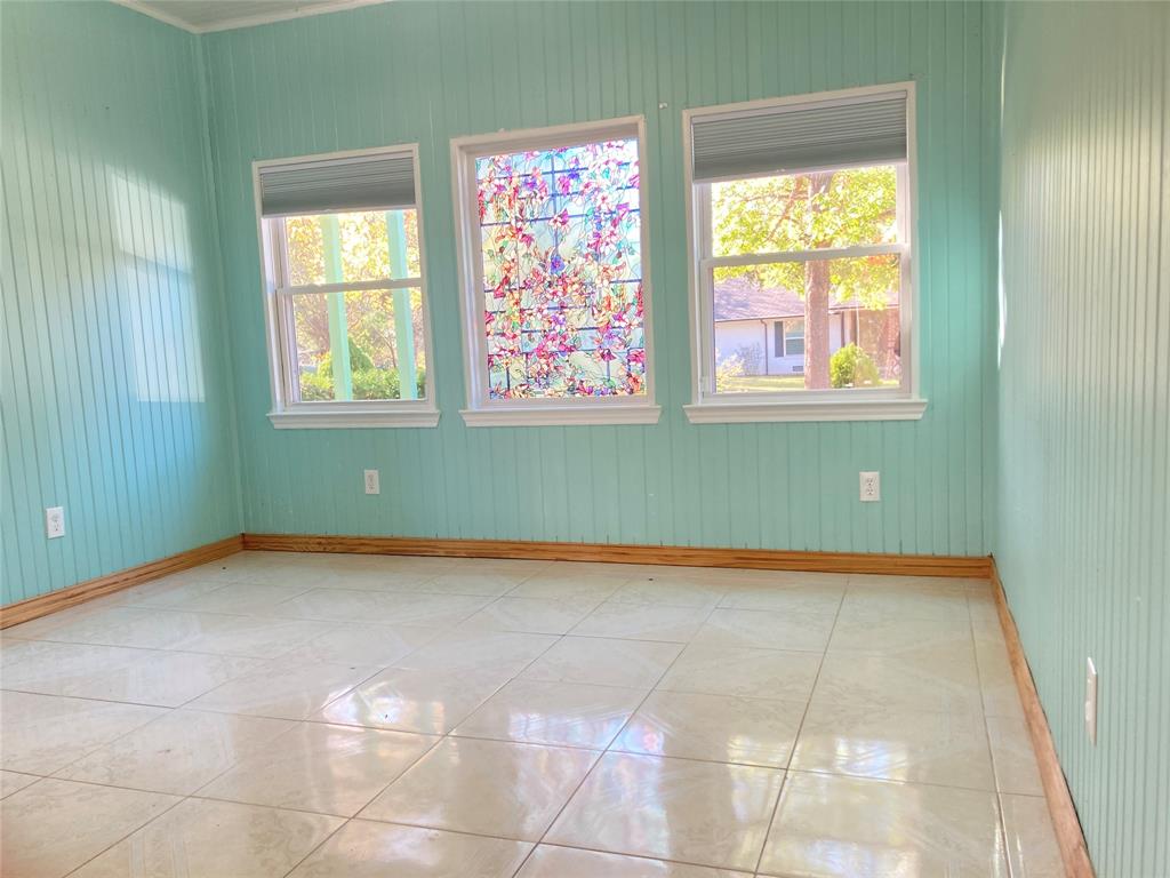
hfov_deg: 63.4
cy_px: 439
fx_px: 946
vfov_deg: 49.7
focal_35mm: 28
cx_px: 585
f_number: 1.8
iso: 80
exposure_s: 1/60
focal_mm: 3.99
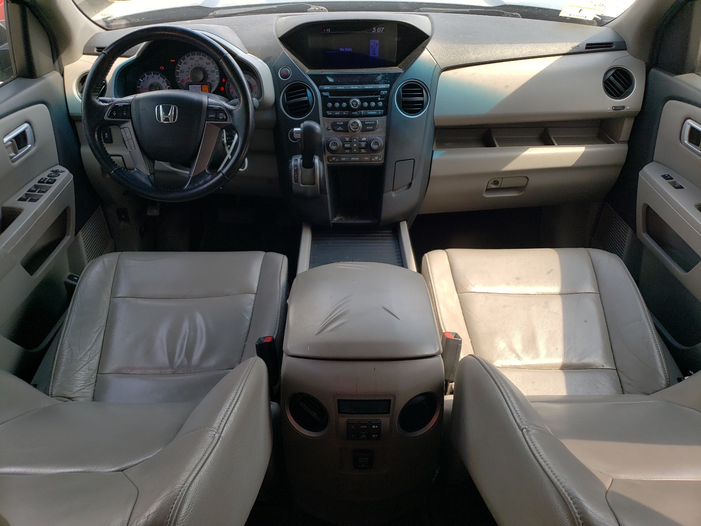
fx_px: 527
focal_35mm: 26
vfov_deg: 53.1
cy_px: 263
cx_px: 350
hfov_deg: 67.3
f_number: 1.5
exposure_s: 1/417
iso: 50
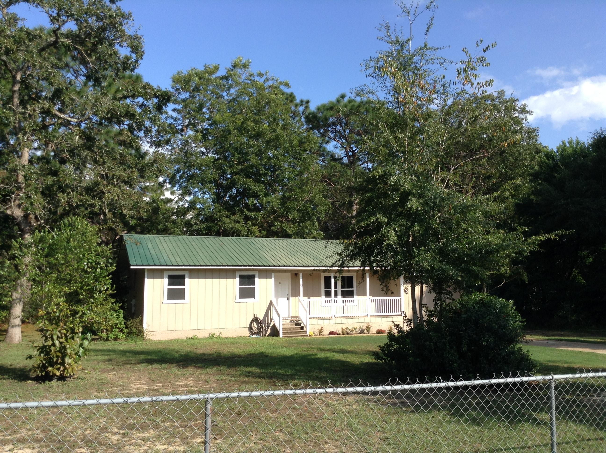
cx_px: 303
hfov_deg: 55.4
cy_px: 226
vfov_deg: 42.8
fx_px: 577
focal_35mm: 33
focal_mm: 3.3
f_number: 2.4
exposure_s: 1/682
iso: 25
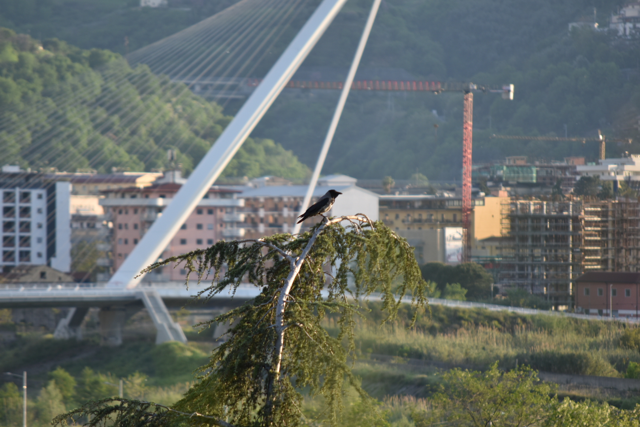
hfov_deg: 6.9
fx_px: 5333
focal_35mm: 300
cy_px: 214
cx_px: 320
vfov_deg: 4.6
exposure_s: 1/125
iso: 100
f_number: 5.6
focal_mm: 200
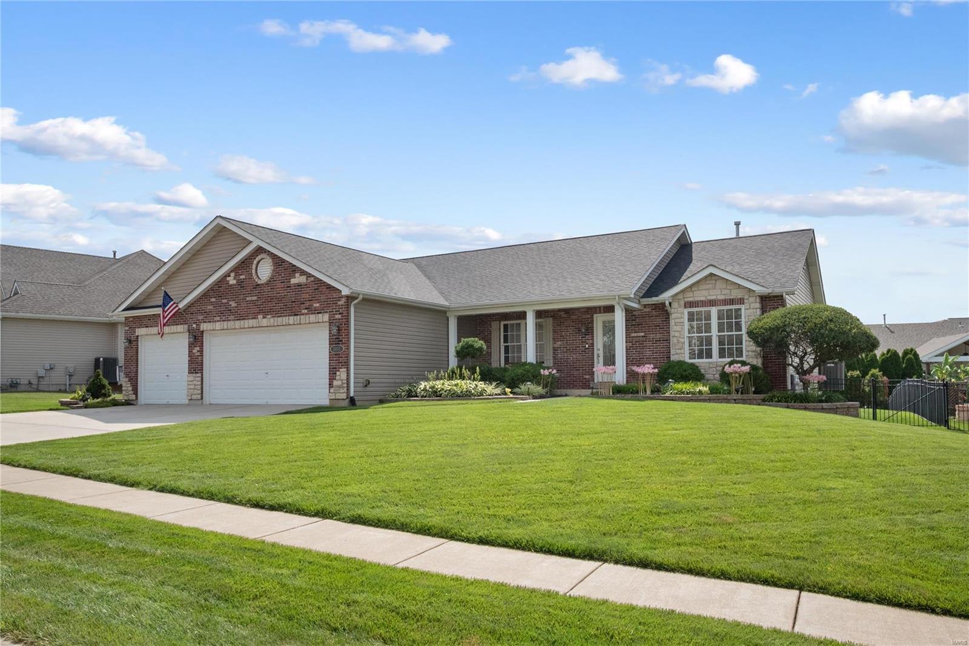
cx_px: 484
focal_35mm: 26
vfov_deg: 49.5
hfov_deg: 69.4
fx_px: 700
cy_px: 323
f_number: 8
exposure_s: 1/1000
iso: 400
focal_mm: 13
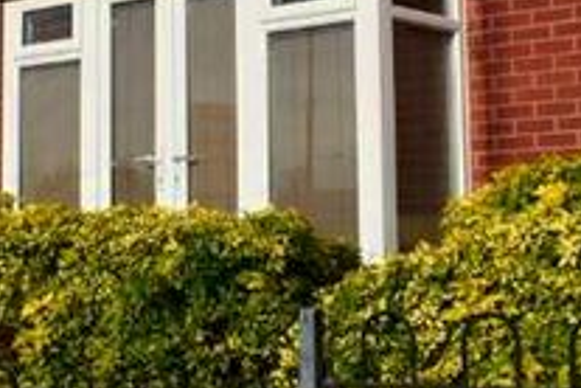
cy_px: 80
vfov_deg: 12.8
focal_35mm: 107
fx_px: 1722
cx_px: 278
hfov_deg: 19.2
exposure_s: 1/500
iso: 200
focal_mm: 21
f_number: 11
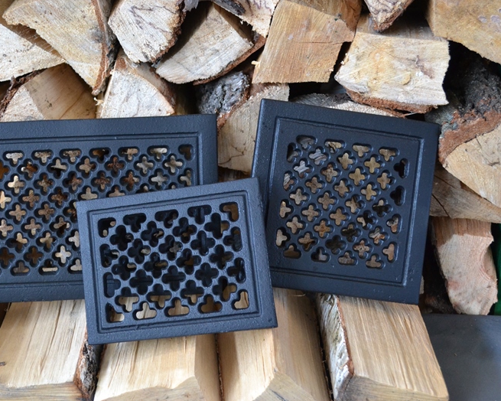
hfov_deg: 34.0
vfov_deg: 27.6
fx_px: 816
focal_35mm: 55
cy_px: 199
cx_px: 200
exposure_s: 1/60
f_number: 4.8
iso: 1800
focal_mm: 32
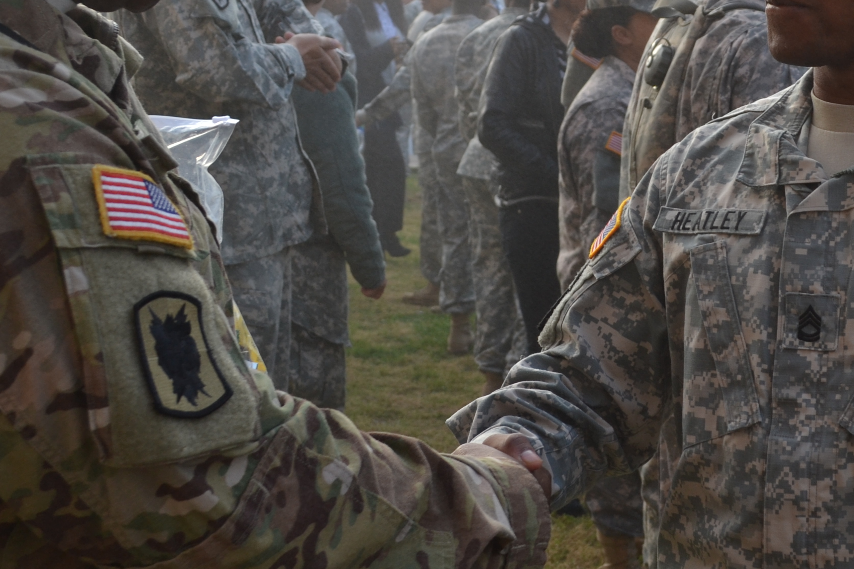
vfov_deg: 17.4
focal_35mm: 78
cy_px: 188
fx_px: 1850
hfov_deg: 25.6
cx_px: 678
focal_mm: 24
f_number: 6.3
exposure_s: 1/160
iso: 100
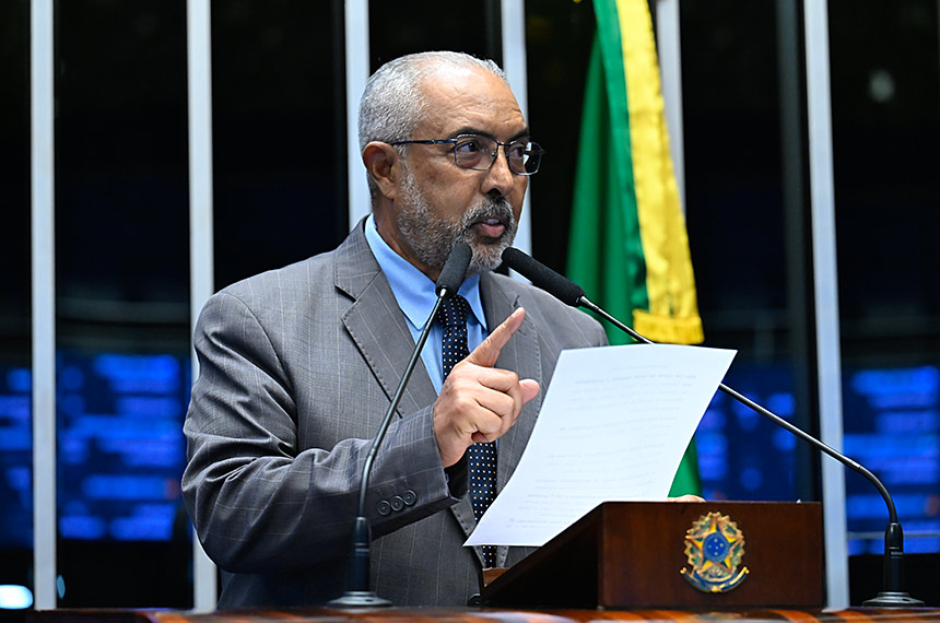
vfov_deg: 10.9
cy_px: 312
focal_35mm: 125
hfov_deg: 16.4
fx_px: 3258
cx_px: 470
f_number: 4.5
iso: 6400
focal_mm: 125
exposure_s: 1/125
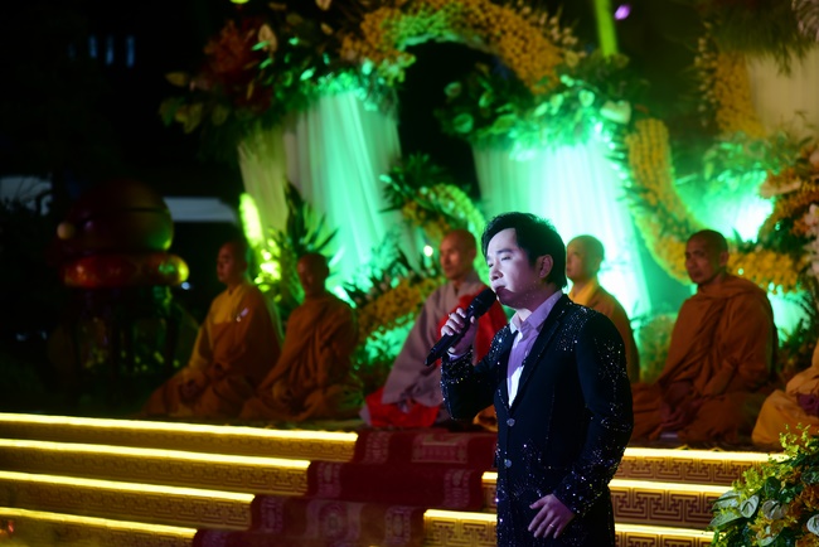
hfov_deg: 17.1
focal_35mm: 120
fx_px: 2731
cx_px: 410
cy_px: 274
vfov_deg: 11.4
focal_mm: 120
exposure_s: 1/50
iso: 800
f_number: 4
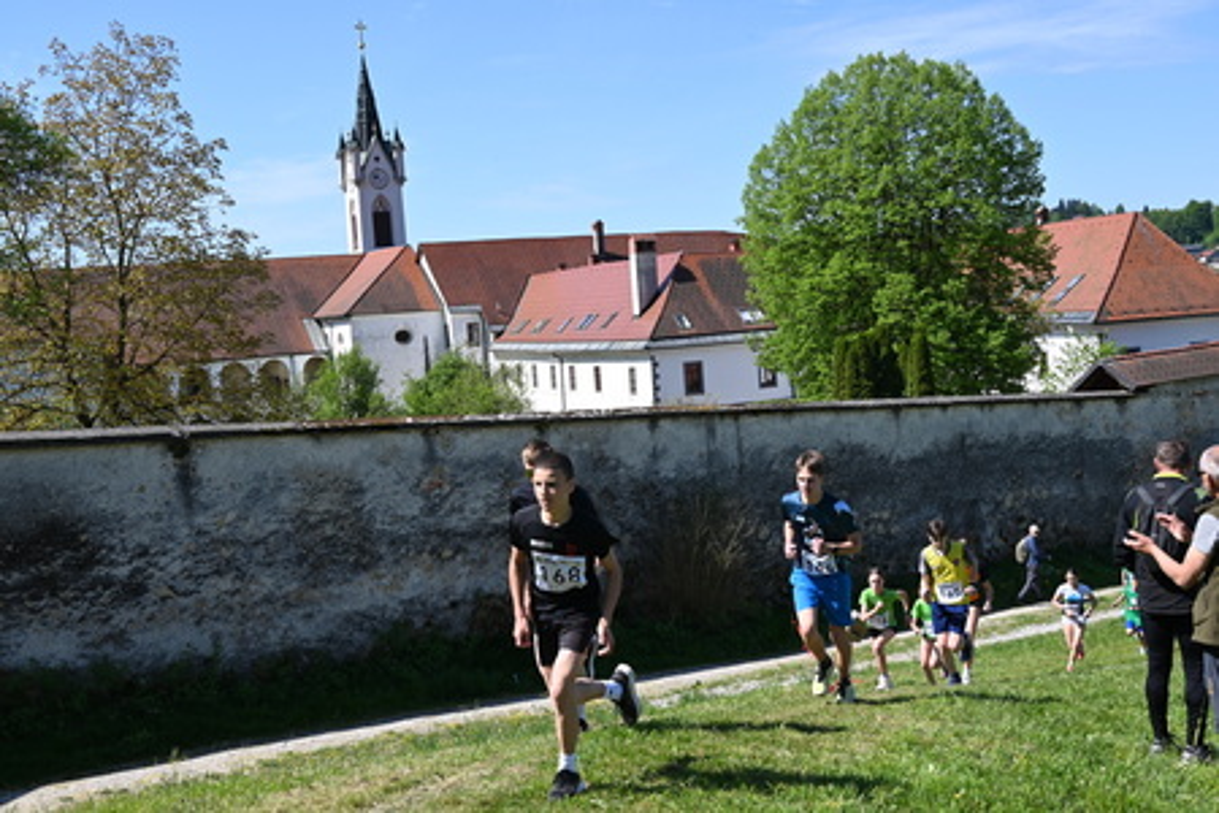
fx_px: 1354
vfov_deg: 33.4
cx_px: 610
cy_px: 406
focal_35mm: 40
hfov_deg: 48.5
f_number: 6.3
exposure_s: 1/320
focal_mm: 40
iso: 100
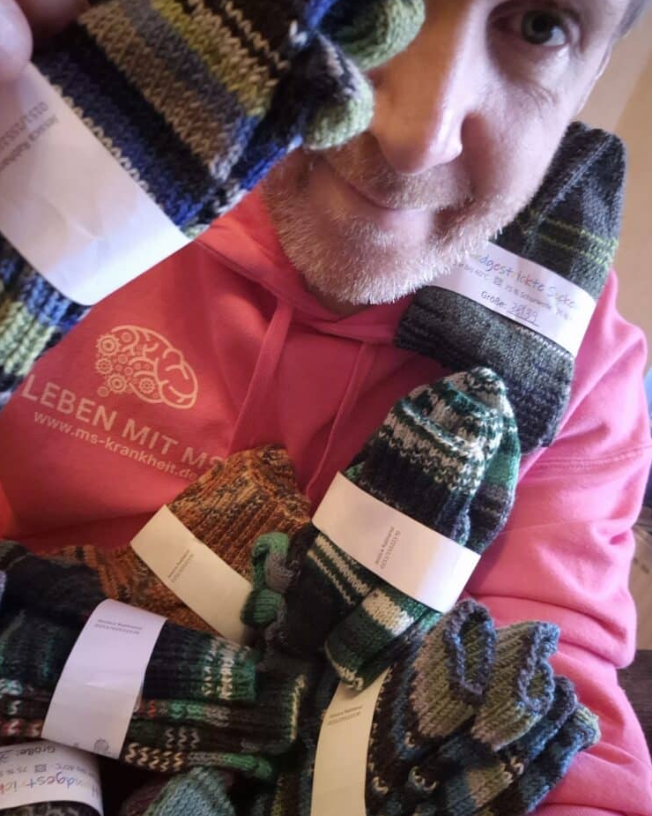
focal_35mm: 27
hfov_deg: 53.2
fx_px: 651
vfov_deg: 64.1
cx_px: 330
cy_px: 419
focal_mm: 3.3
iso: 1250
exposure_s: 1/17
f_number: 2.2
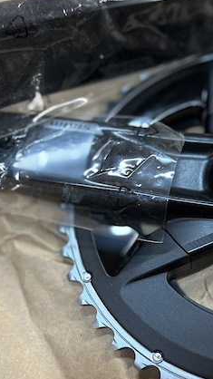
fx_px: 502
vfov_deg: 41.3
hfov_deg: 23.7
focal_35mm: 50
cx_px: 156
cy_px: 208
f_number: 1.78
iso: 320
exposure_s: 1/60
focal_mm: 6.86
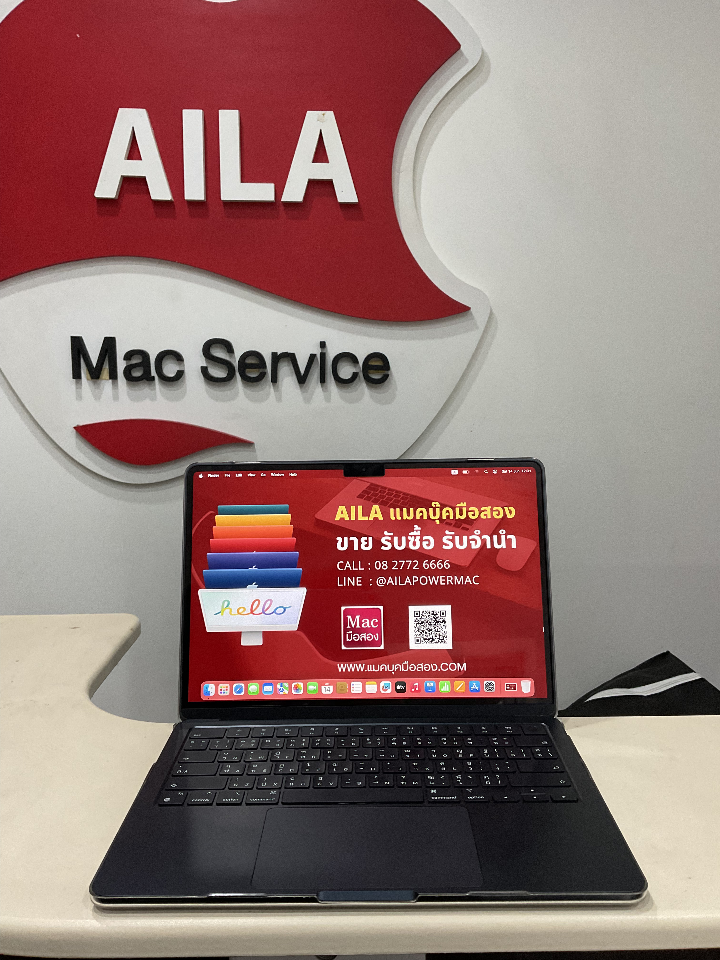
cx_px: 360
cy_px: 480
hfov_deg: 48.2
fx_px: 804
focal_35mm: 29
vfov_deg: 61.7
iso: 125
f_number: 1.8
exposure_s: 1/60
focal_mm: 3
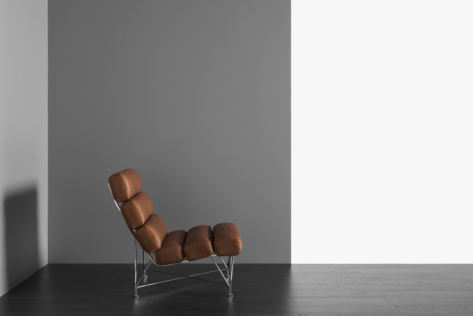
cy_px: 158
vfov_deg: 27.0
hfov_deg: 39.6
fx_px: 657
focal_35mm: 50
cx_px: 236
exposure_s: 1/100
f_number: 9
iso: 100
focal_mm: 50
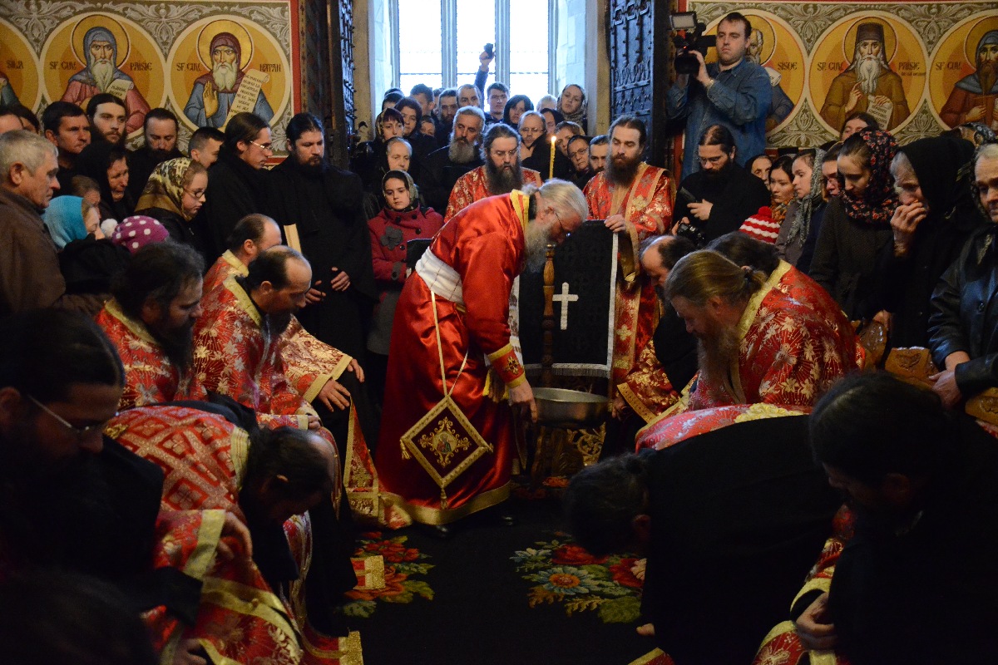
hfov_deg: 53.1
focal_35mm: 36
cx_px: 499
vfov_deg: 36.9
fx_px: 998
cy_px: 332
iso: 5000
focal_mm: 24
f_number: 3.8
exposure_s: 1/60
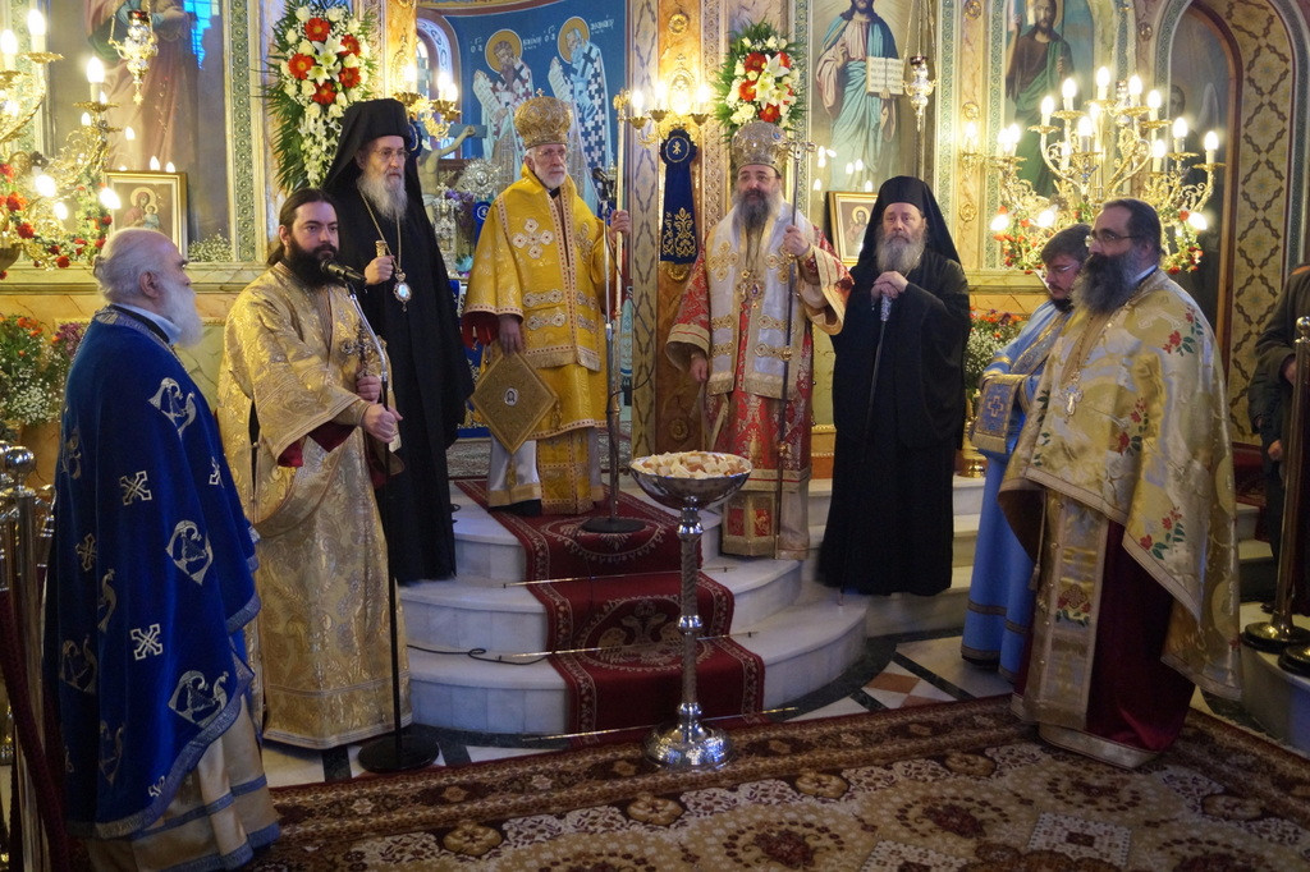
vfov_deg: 43.6
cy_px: 436
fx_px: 1091
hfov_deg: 61.9
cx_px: 655
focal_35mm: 30
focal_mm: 20
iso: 2000
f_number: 3.5
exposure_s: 1/160
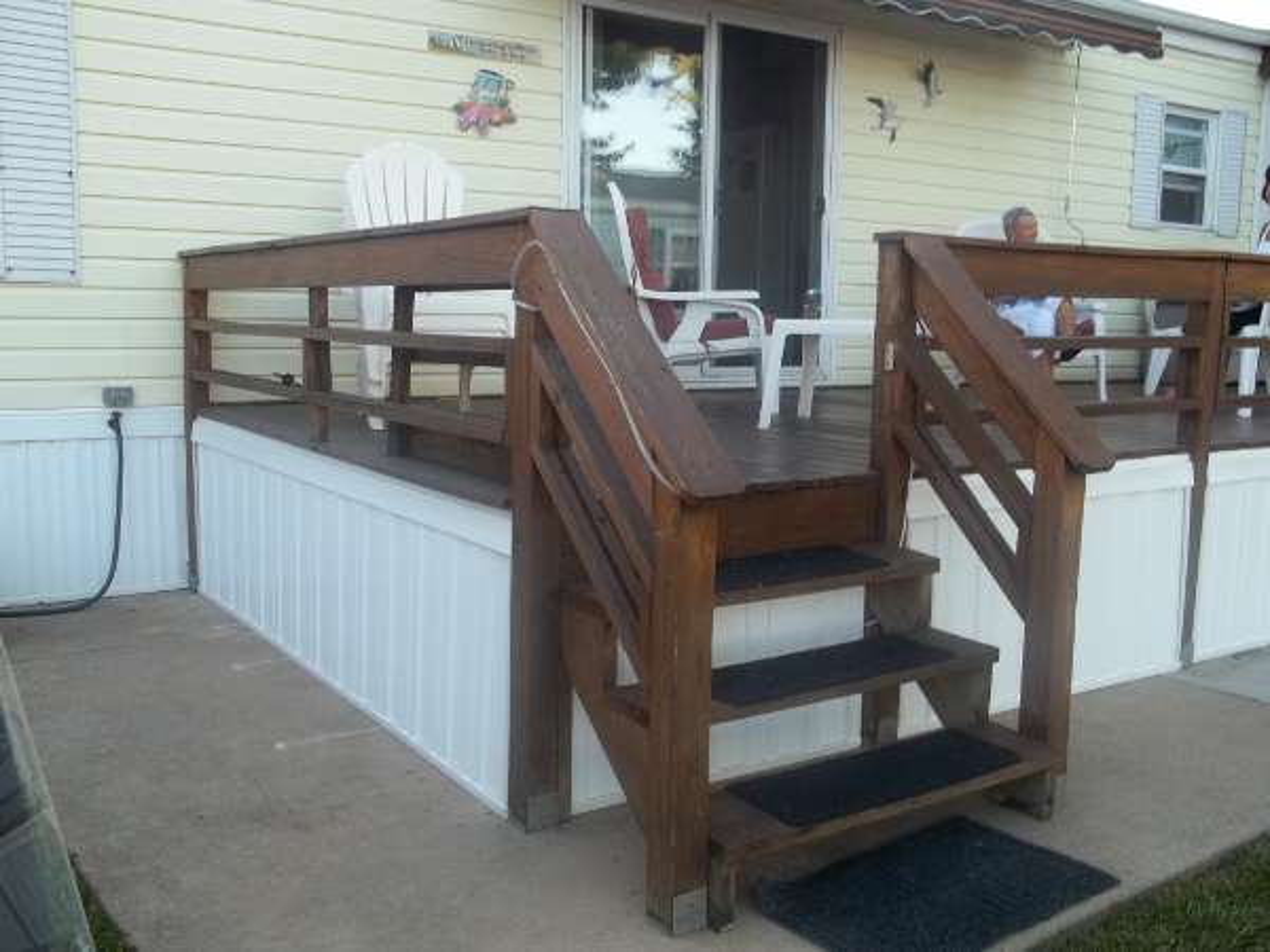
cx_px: 635
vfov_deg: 42.9
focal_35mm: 33
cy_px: 476
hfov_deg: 55.4
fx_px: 1211
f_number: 3.3
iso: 64
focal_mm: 5.9
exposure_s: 1/80
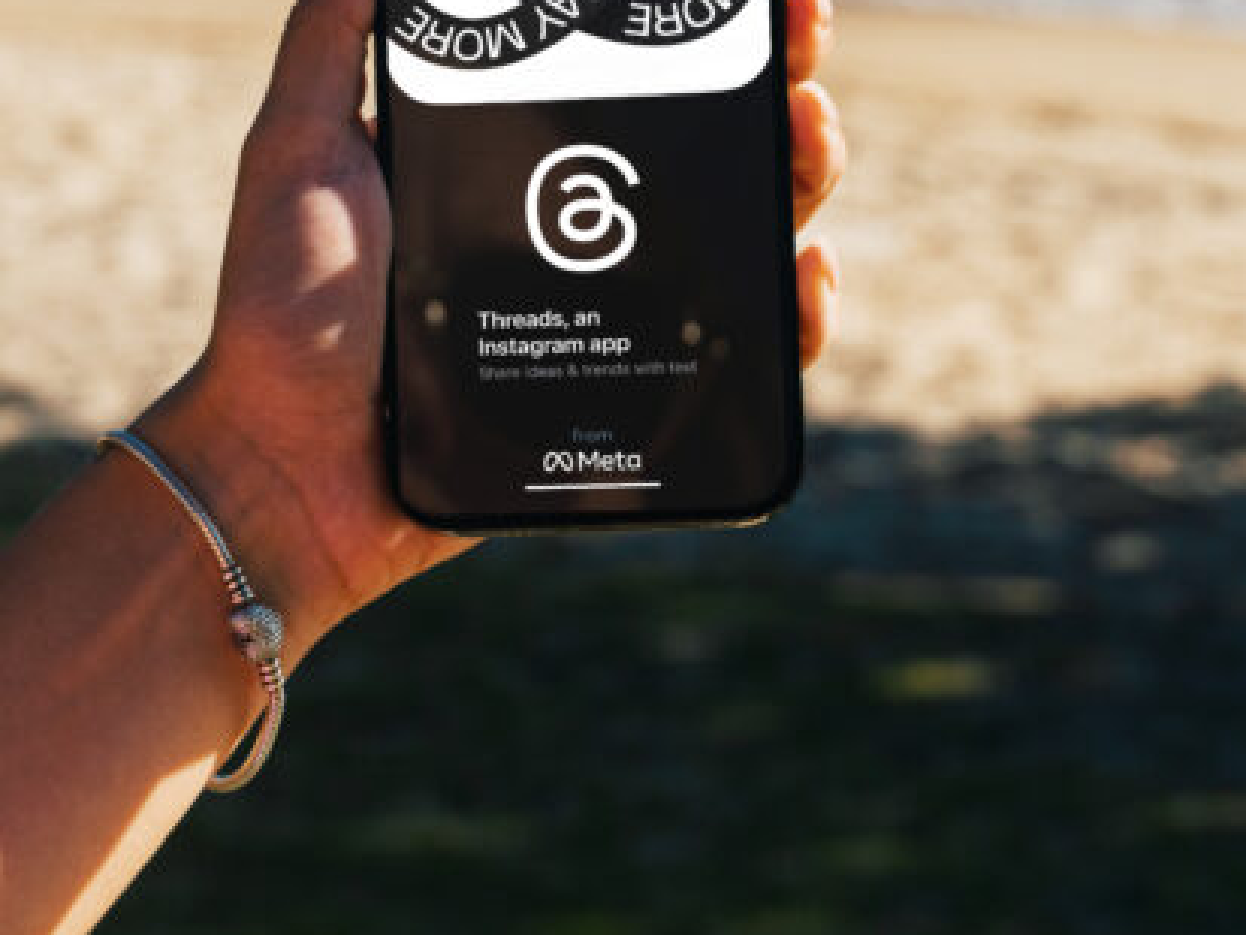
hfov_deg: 14.5
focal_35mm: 135
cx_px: 309
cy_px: 243
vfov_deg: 11.0
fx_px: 4861
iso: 100
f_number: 6.3
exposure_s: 1/400
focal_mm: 54
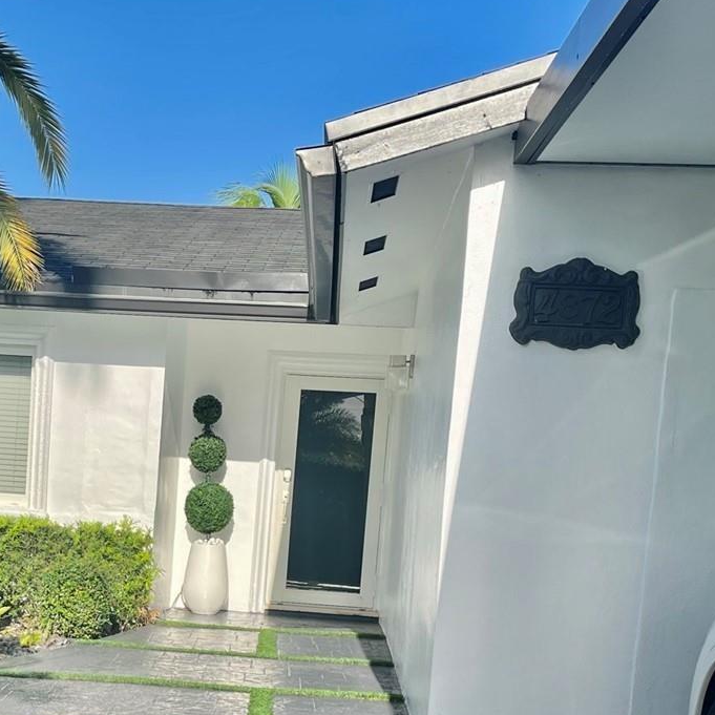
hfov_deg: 31.1
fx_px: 1262
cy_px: 598
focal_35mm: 54
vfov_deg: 30.6
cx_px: 183
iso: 50
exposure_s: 1/2137
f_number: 1.6
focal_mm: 5.1
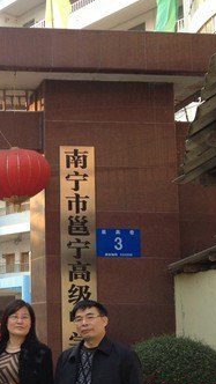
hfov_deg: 15.9
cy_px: 242
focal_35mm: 69
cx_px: -117
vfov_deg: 30.4
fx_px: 702
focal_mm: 4.28
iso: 64
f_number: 2.4
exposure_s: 1/120
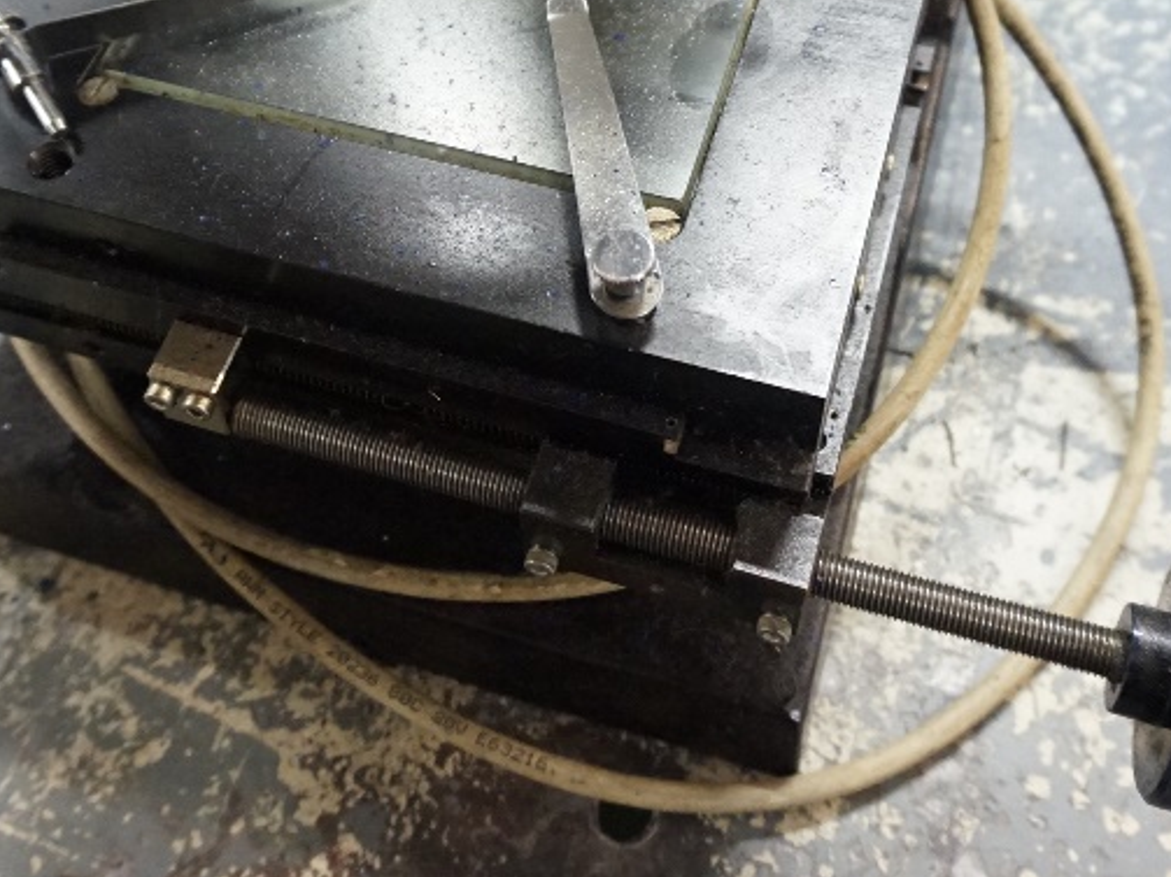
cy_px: 145
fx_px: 1590
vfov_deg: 30.0
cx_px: 533
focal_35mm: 47
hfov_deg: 40.4
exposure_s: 1/60
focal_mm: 16
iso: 3200
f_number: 3.5
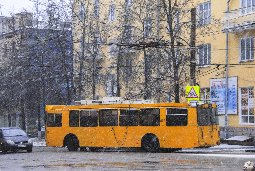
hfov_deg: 20.6
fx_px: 702
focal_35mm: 99
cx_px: 128
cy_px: 86
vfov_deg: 13.9
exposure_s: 1/100
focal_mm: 66
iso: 400
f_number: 10
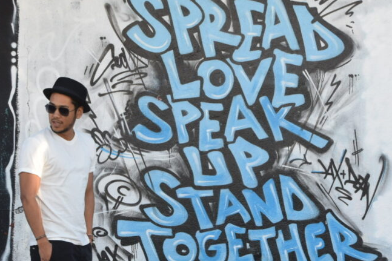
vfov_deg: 14.4
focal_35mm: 95
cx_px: 176
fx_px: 1033
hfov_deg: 21.5
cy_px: 183
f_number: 6.3
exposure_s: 1/160
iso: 400
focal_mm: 35
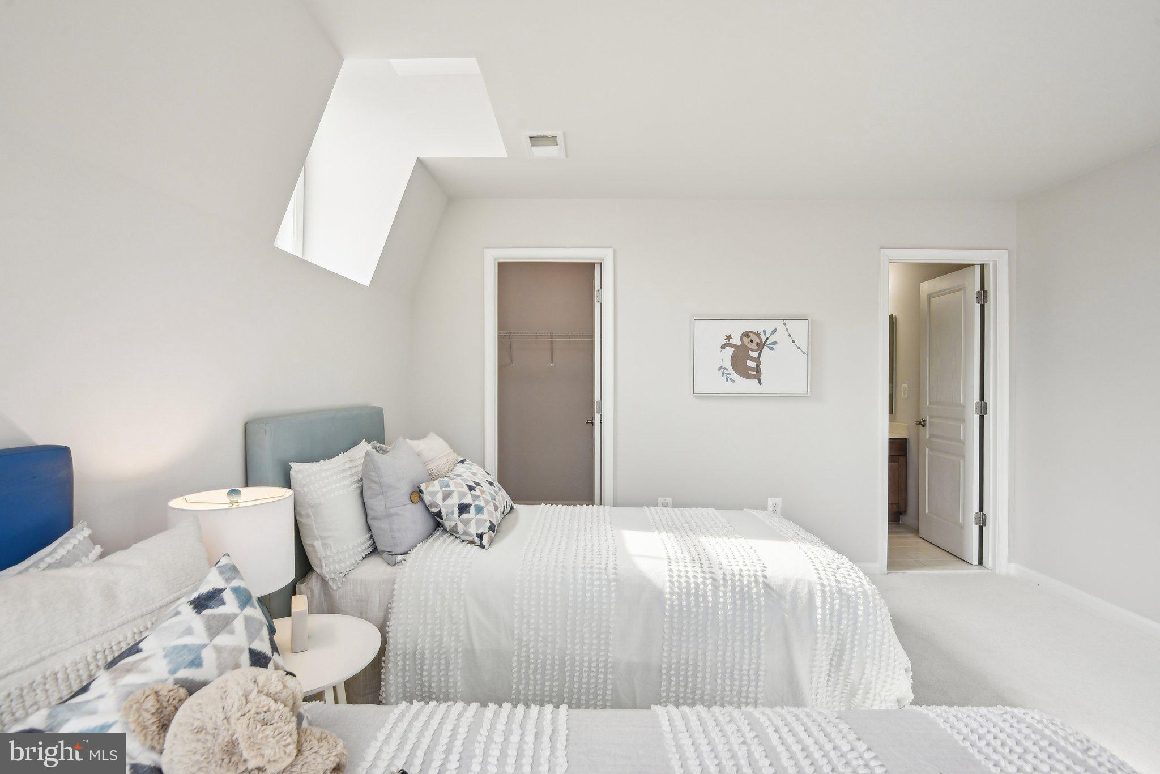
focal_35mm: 16
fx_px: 516
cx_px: 580
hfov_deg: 96.7
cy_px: 387
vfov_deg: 73.8
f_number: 8
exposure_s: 1/125
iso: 400
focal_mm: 16
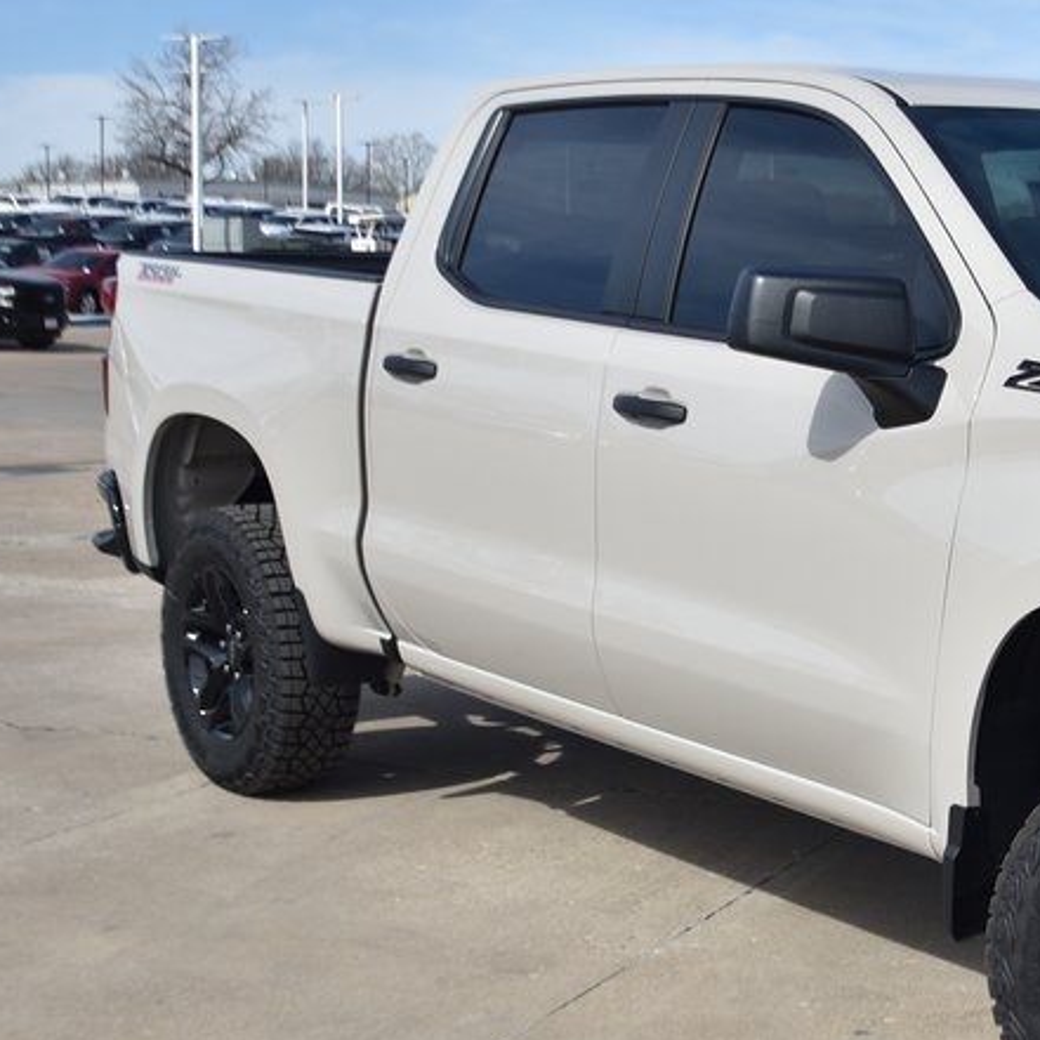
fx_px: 2413
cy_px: 575
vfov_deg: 24.3
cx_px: 1131
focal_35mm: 71
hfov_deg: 23.0
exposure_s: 1/800
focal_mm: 24
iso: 100
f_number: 4.5
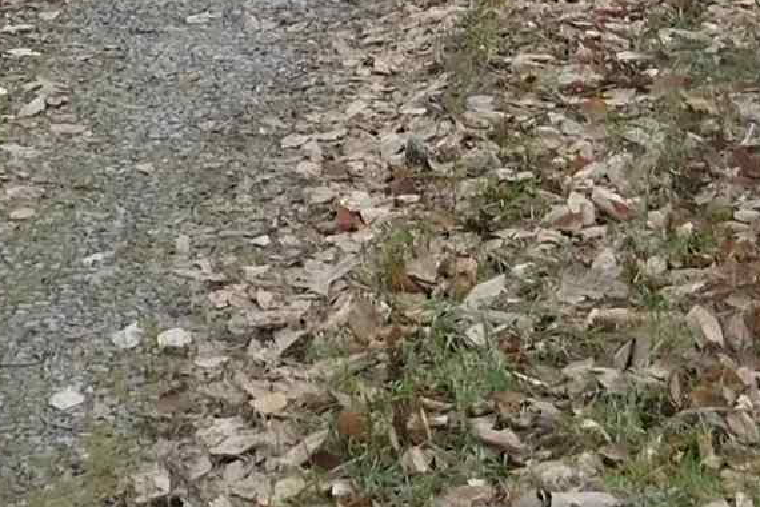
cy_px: -762
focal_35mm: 129
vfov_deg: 9.3
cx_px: 221
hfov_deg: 15.8
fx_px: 2723
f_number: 3
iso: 125
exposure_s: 1/320
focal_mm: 4
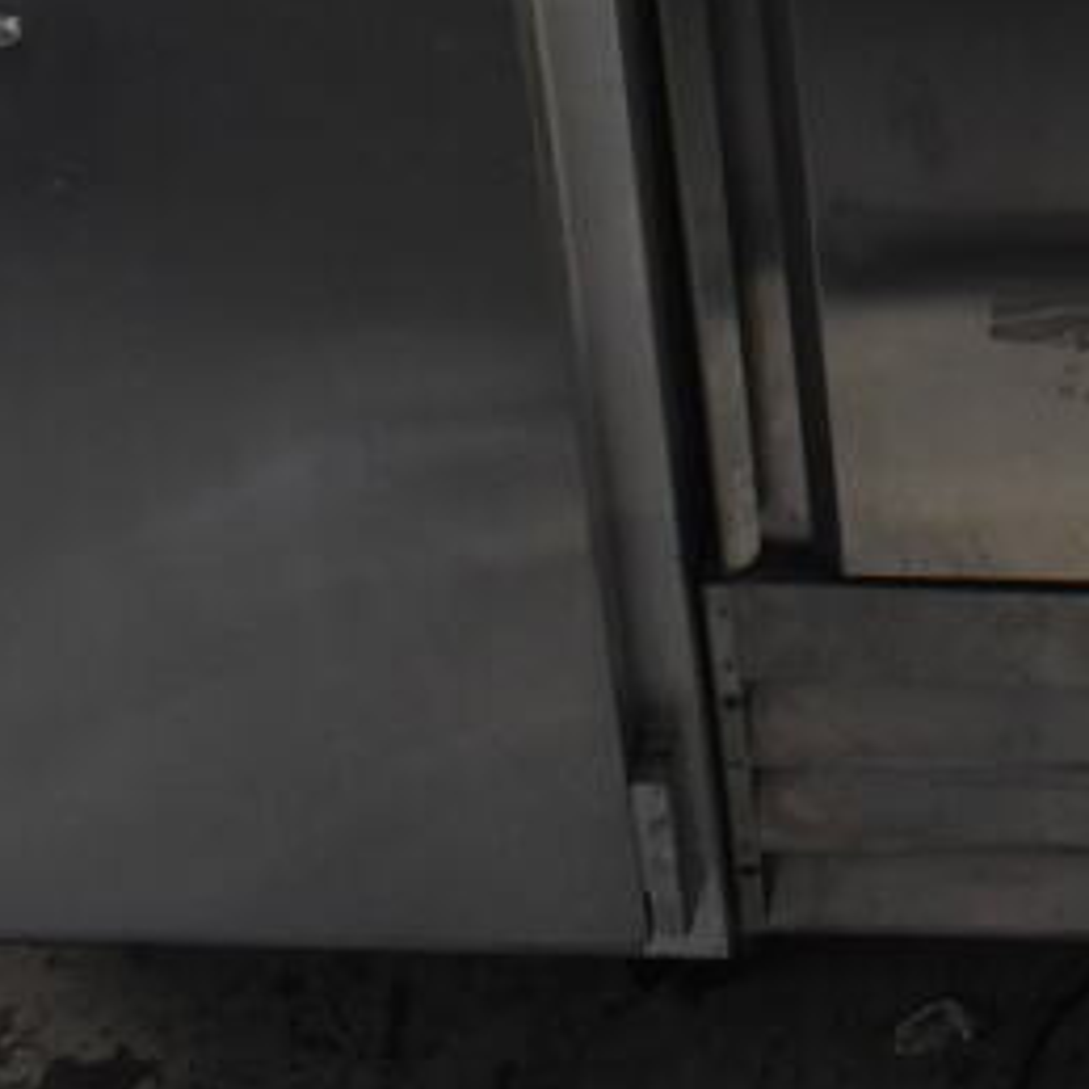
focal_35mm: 81
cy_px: -519
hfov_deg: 20.2
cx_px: 1270
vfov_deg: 18.9
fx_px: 2883
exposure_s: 1/30
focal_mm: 18
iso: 2000
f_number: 7.1
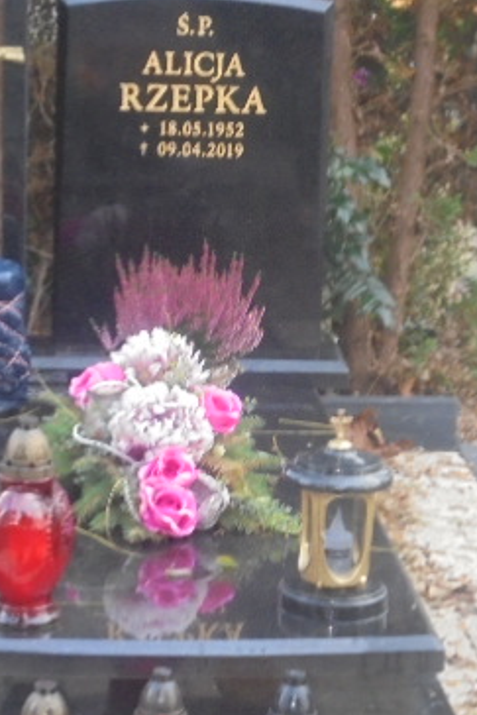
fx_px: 2323
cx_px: 241
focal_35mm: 117
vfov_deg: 17.5
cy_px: 377
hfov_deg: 11.7
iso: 400
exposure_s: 1/30
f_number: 5.6
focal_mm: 11.5
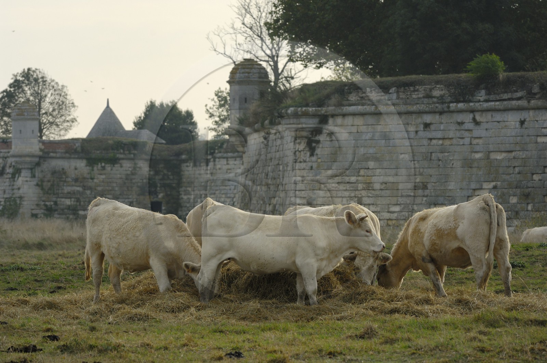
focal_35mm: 300
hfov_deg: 6.9
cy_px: 182
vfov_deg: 4.6
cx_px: 274
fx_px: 4552
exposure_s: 1/160
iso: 100
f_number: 7.1
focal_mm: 200
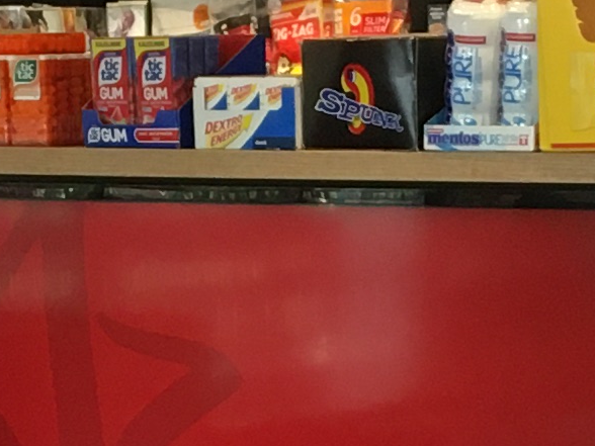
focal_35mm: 199
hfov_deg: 9.9
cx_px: 327
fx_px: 3421
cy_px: 1027
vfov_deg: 7.1
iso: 50
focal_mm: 4.15
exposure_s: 1/33
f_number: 2.2
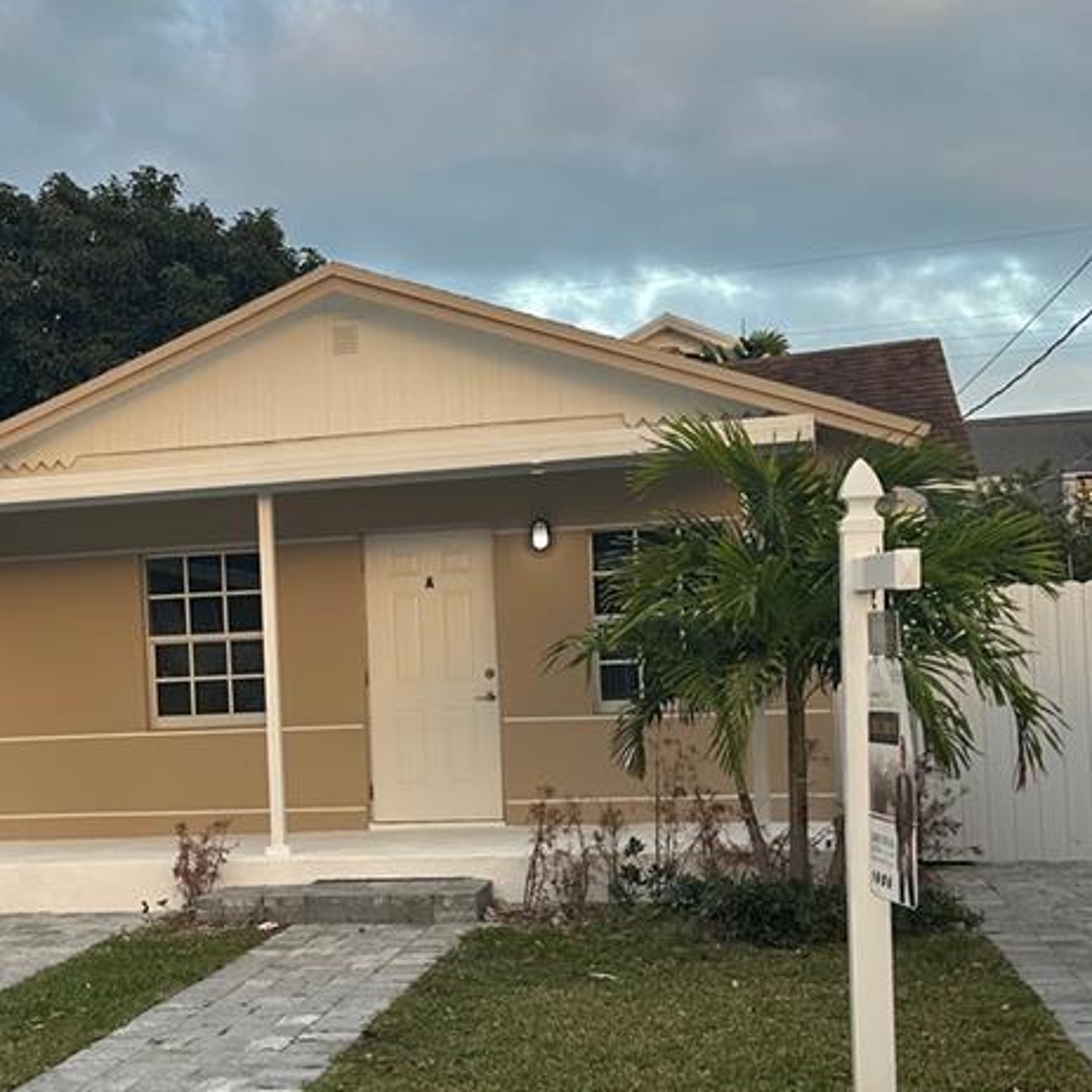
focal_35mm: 55
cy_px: 715
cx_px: 269
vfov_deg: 30.9
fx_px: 1963
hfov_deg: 30.5
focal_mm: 6.86
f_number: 1.78
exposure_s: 1/393
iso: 80
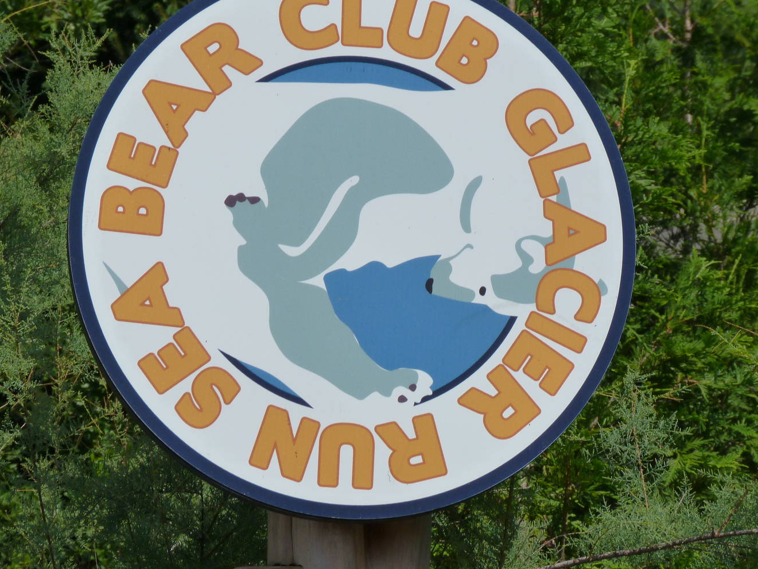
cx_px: 371
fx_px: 3394
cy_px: 248
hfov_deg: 12.7
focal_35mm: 155
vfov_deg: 9.6
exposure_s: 1/640
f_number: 5.6
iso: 125
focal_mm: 23.1
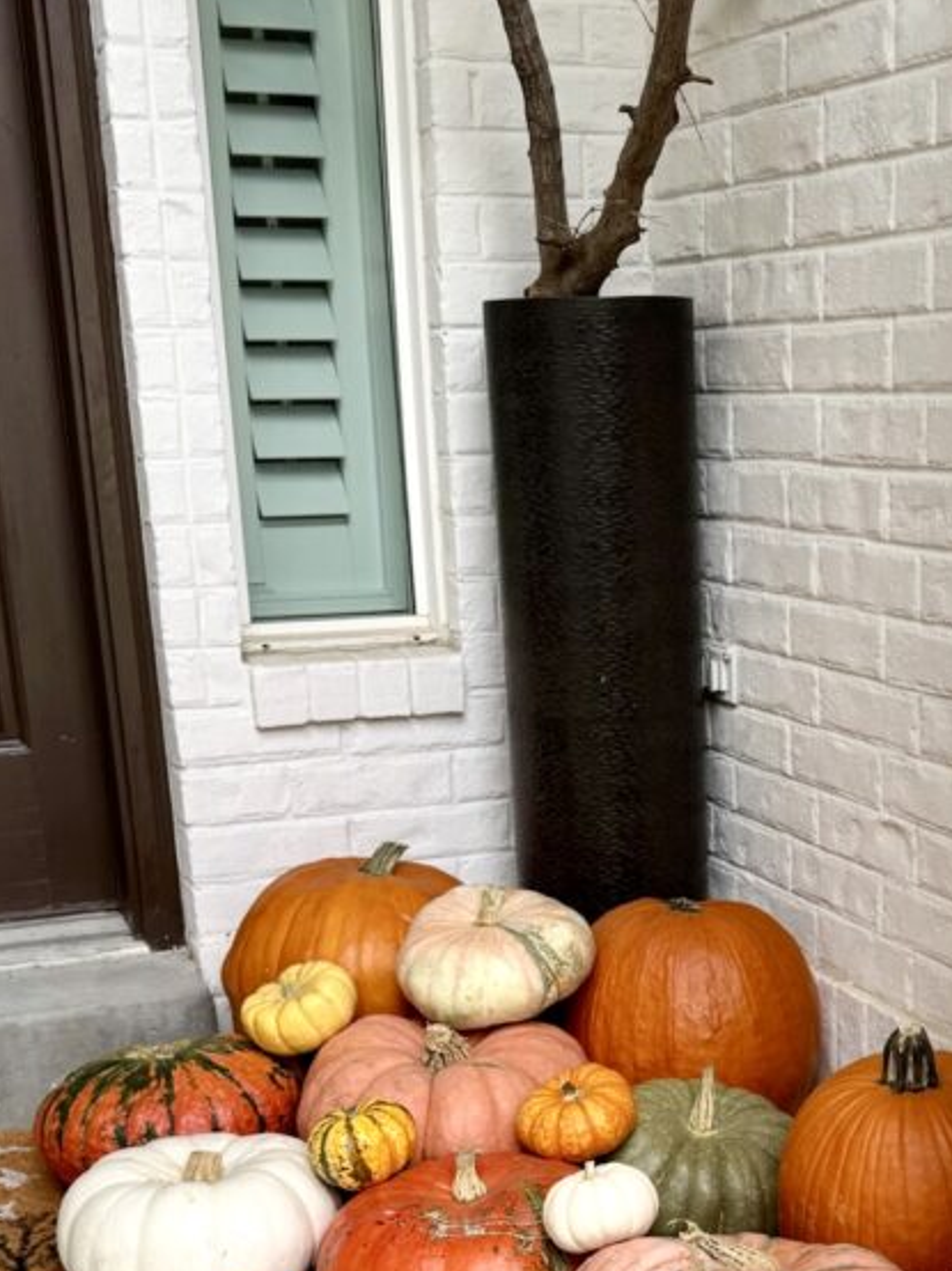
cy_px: 987
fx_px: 1908
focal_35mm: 52
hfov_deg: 27.6
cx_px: 729
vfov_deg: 35.8
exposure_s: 1/214
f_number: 1.78
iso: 64
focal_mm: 6.76
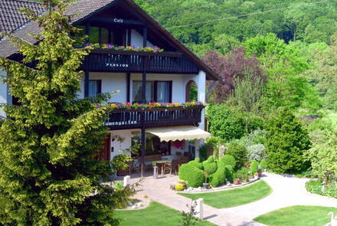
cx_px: 168
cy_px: 113
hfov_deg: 46.3
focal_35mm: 42
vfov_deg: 32.0
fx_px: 394
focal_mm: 28
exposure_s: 1/250
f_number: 10
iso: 400
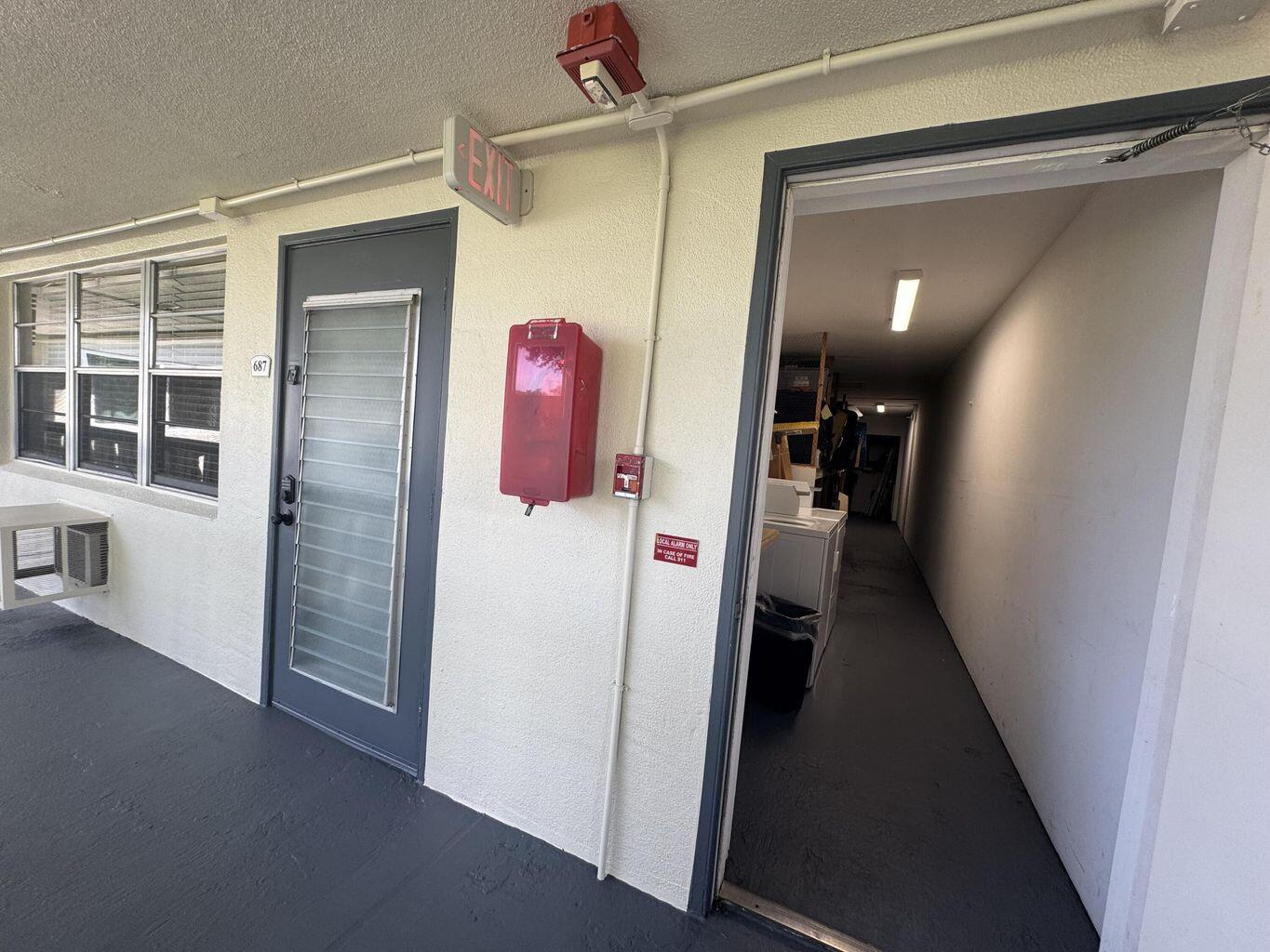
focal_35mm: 14
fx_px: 514
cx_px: 635
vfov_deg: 85.7
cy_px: 476
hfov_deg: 102.1
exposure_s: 1/120
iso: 50
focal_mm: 2.22
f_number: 2.2
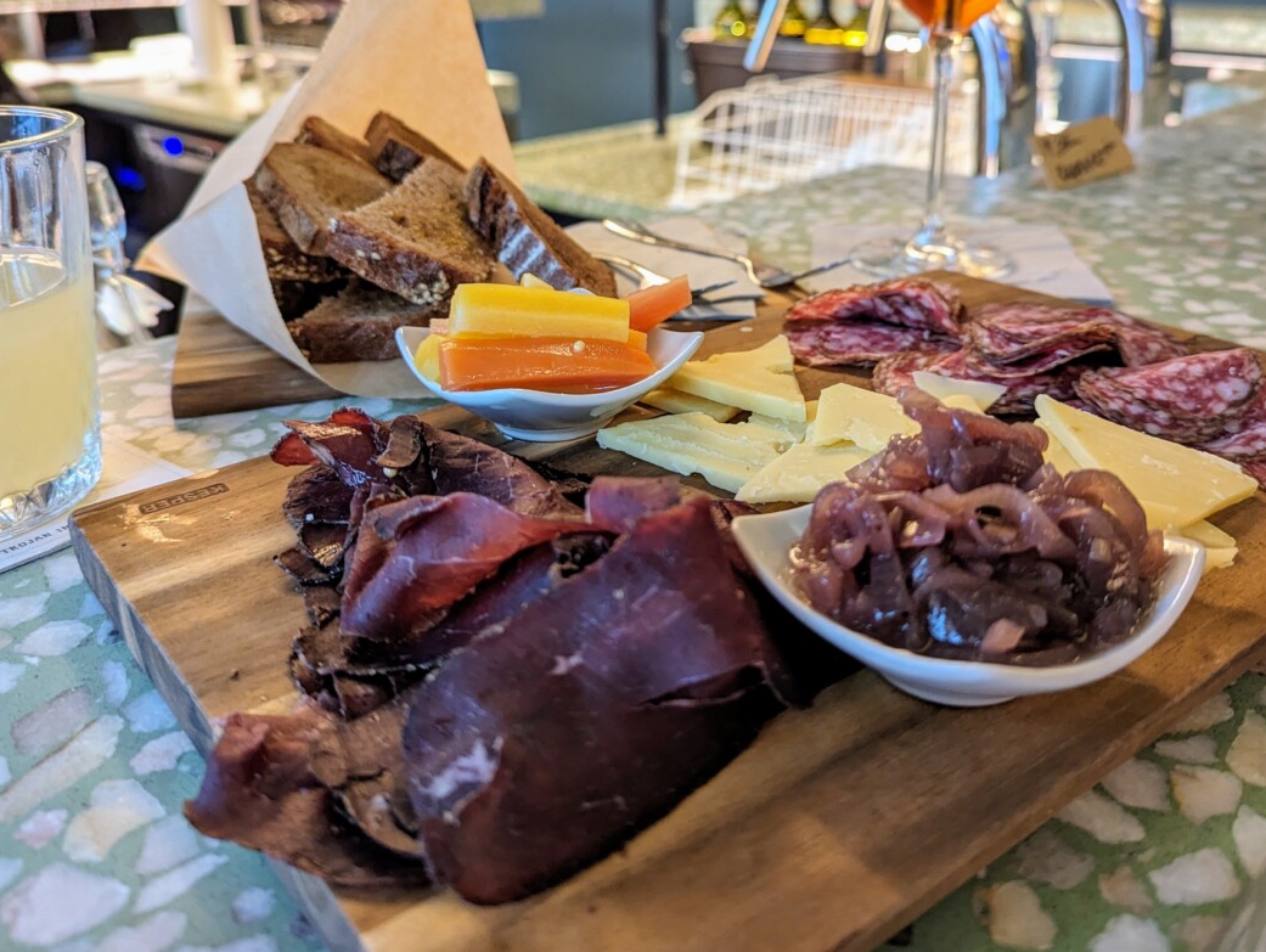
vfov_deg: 45.1
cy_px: 349
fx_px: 1135
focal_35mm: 31
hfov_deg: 58.2
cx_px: 686
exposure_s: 1/23.8
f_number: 1.85
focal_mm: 6.81
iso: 450
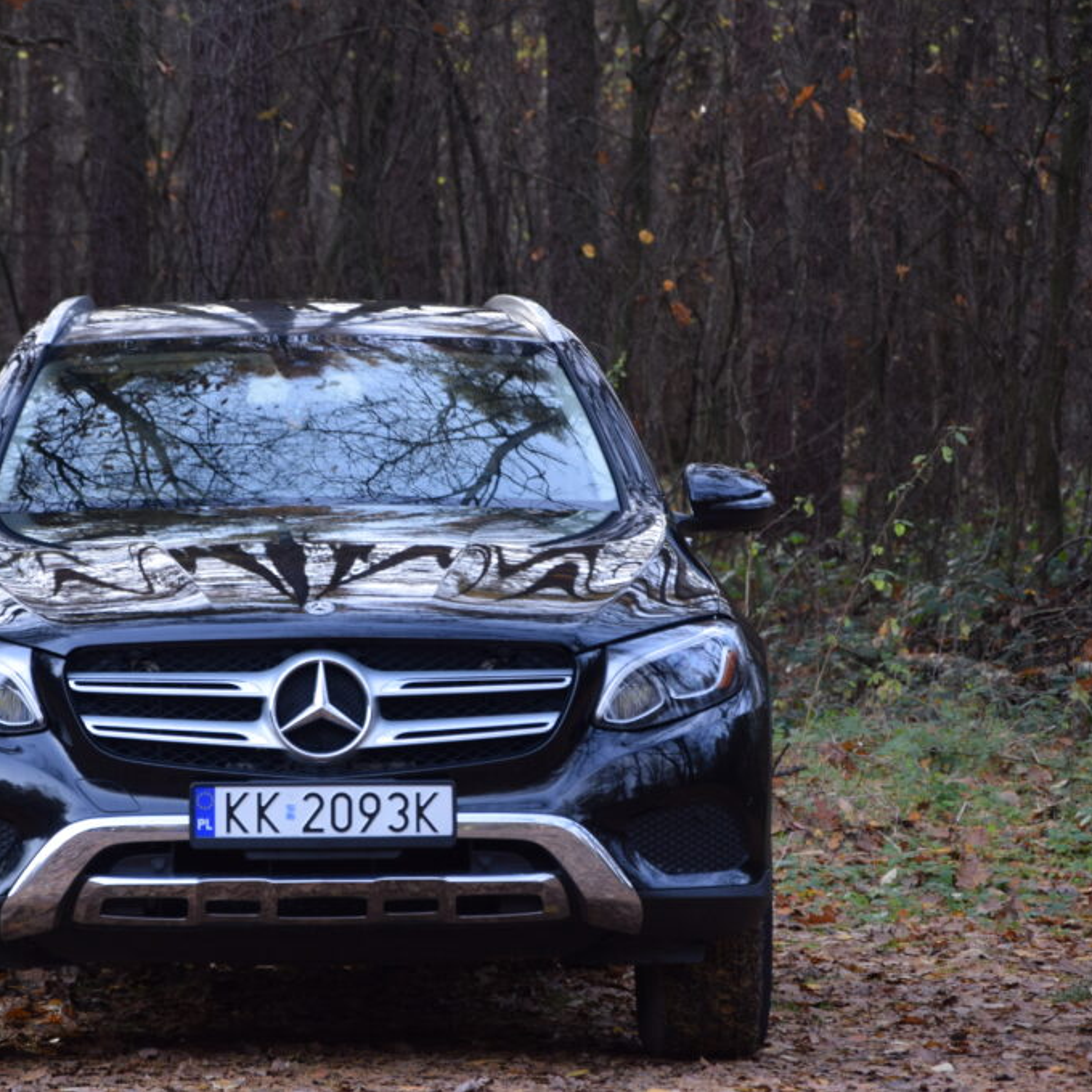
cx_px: 357
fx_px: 7197
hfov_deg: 8.7
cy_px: 545
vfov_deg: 8.7
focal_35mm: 202
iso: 400
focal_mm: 105
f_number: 5.6
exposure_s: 1/125
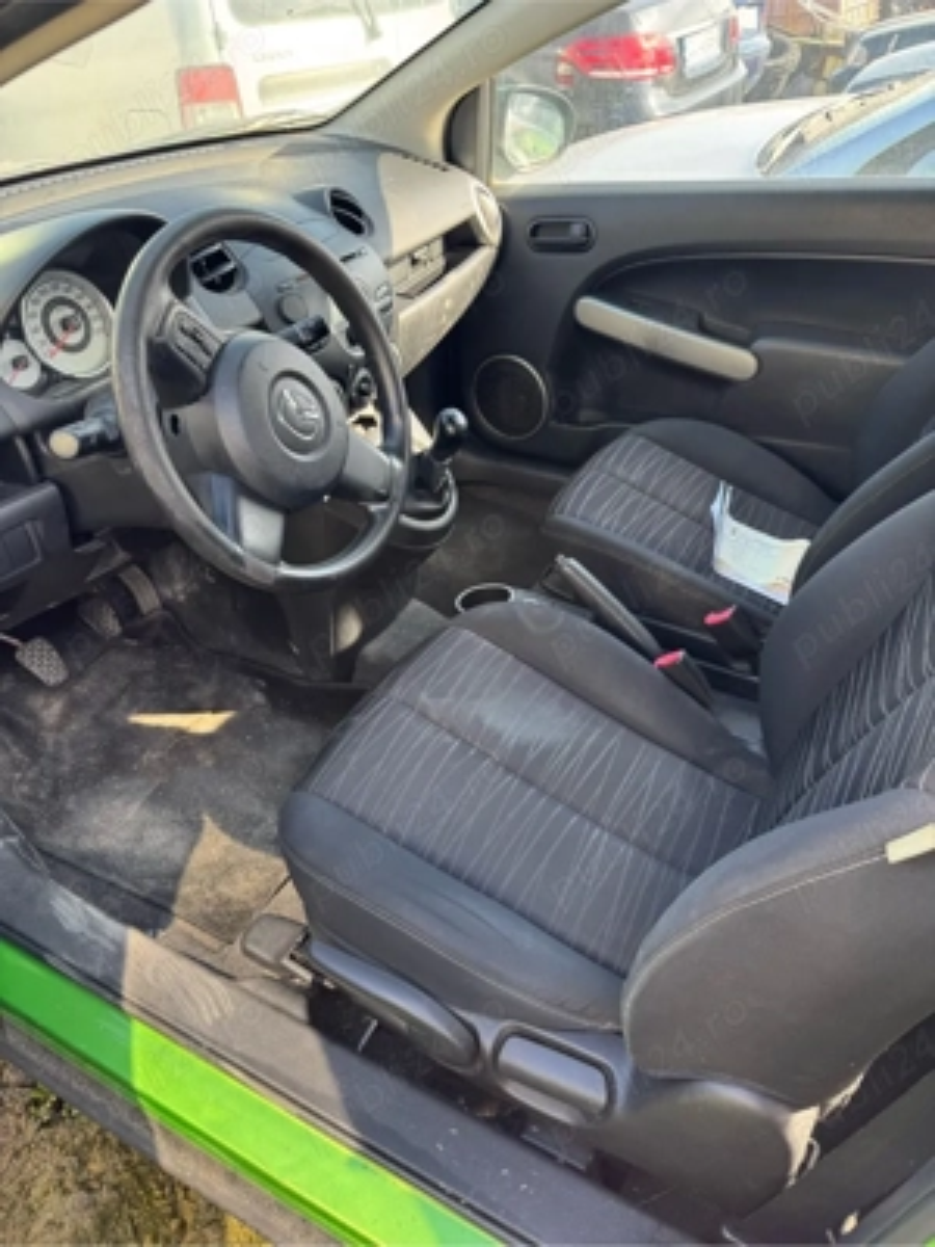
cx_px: 468
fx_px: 864
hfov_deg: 56.8
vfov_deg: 71.6
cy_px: 624
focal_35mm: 24
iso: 64
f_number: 1.78
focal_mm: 6.76
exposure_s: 1/121
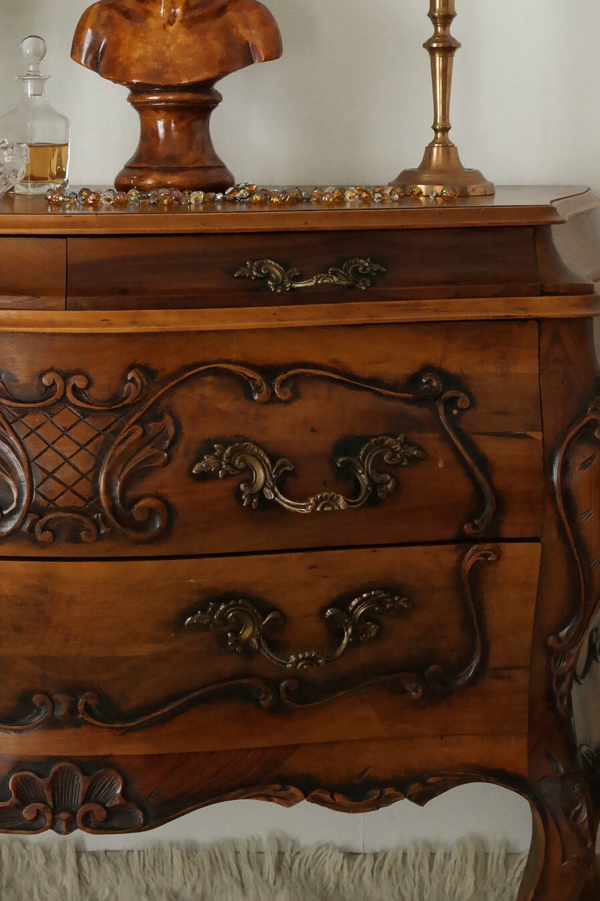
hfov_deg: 14.3
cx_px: 70
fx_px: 2375
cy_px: 325
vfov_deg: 21.4
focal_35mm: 95
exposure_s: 1/50
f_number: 5.6
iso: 1600
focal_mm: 28
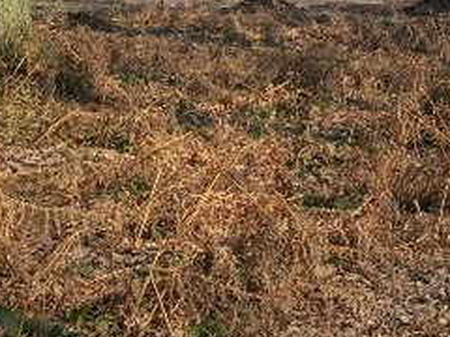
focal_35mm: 100
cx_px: 356
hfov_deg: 19.5
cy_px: -2
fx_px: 1300
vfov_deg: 14.5
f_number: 9.9
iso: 80
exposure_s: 1/80
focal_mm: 7.1
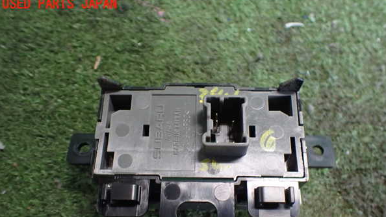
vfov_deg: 35.3
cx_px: 194
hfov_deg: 59.5
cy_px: 142
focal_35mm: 33
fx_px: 338
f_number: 2.3
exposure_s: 1/60
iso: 800
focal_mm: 5.4
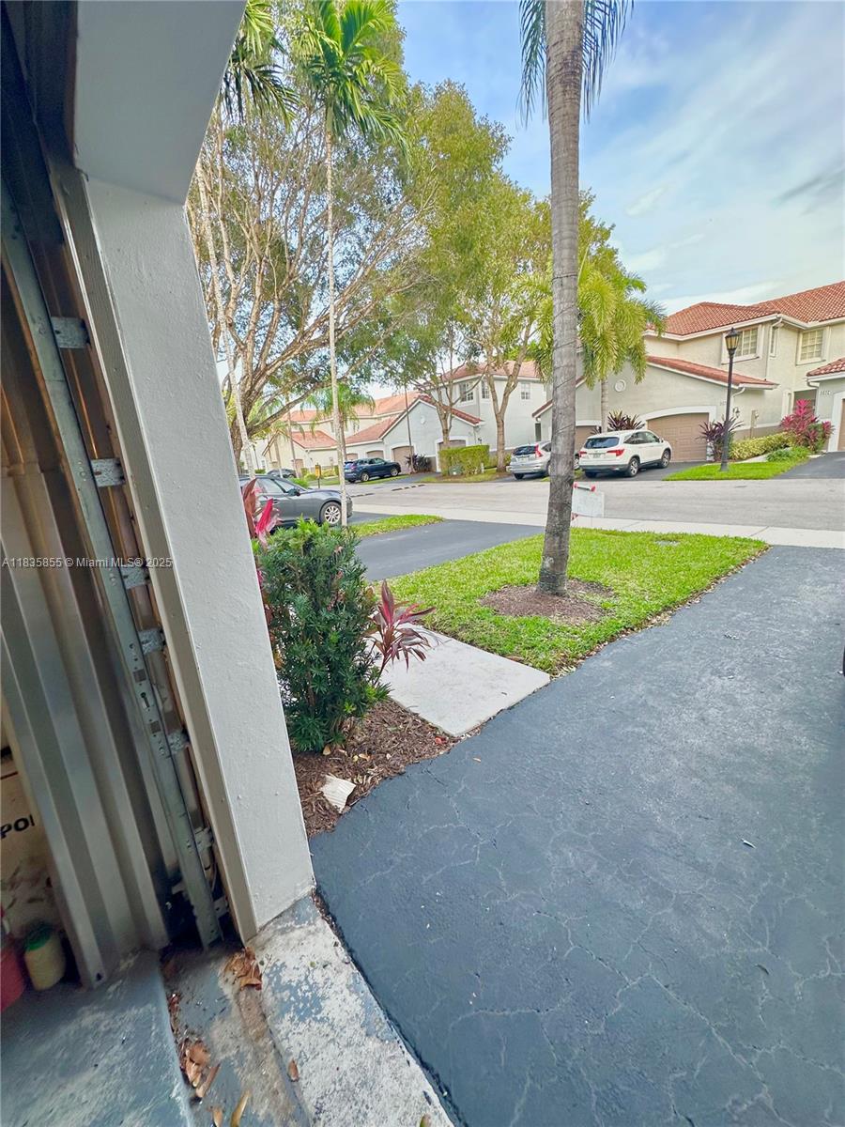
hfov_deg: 85.7
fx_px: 456
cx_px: 422
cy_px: 564
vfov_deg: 102.1
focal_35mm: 14
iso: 50
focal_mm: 2.22
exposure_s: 1/99
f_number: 2.2
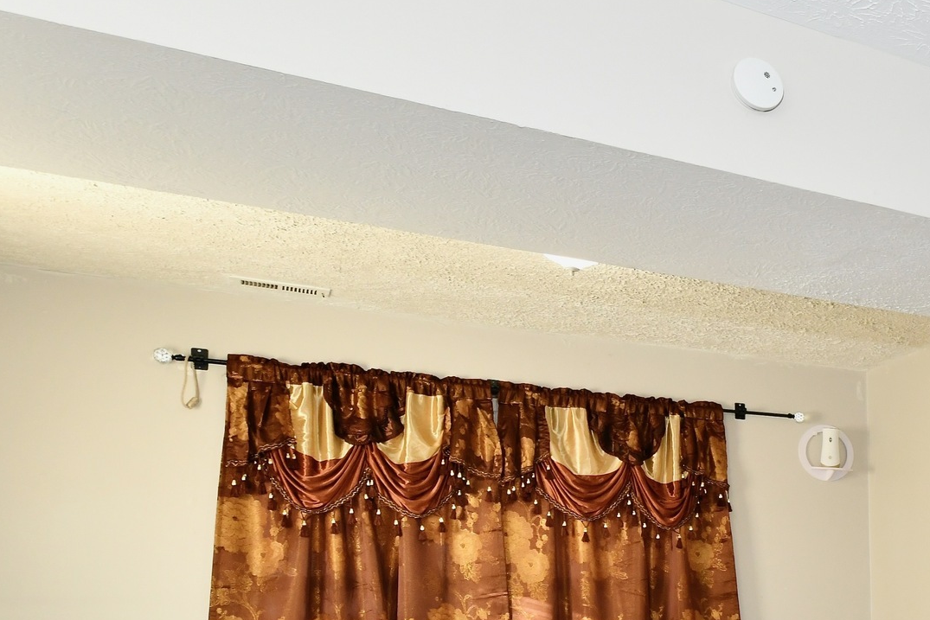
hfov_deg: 34.7
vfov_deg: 30.9
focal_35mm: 40
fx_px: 1033
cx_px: 1199
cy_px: 625
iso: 640
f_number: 6.3
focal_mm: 14
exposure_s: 1/60
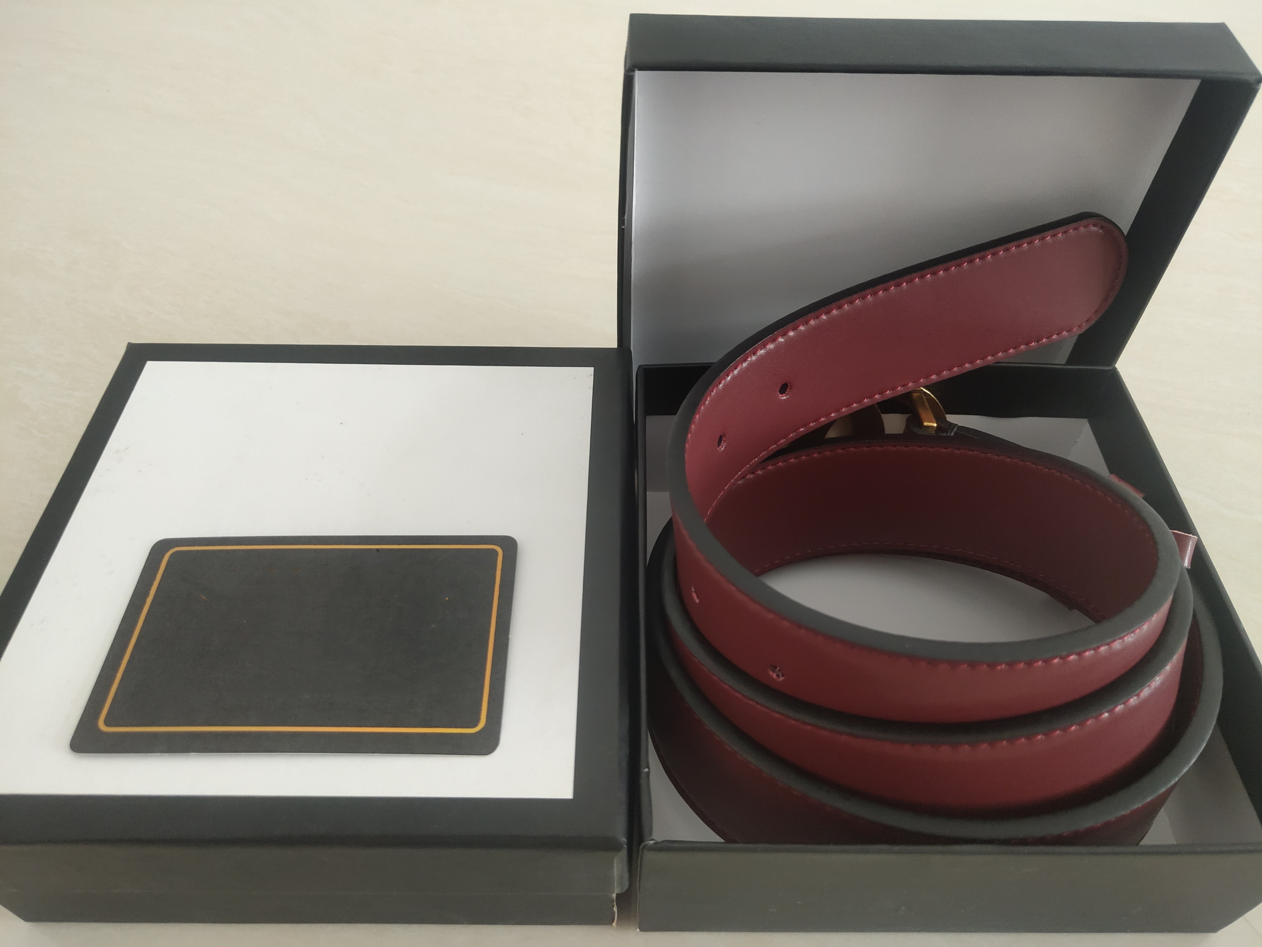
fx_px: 948
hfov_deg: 67.3
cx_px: 631
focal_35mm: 26
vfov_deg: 53.1
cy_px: 474
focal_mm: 4.27
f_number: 1.79
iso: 241
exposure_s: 1/50
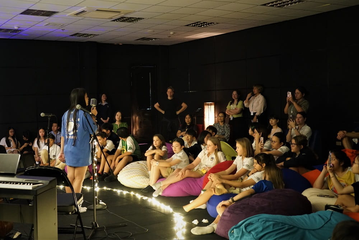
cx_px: 180
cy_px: 120
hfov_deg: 50.7
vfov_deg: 35.1
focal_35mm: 38
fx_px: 379
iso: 6400
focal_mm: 38
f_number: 4
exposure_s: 1/20
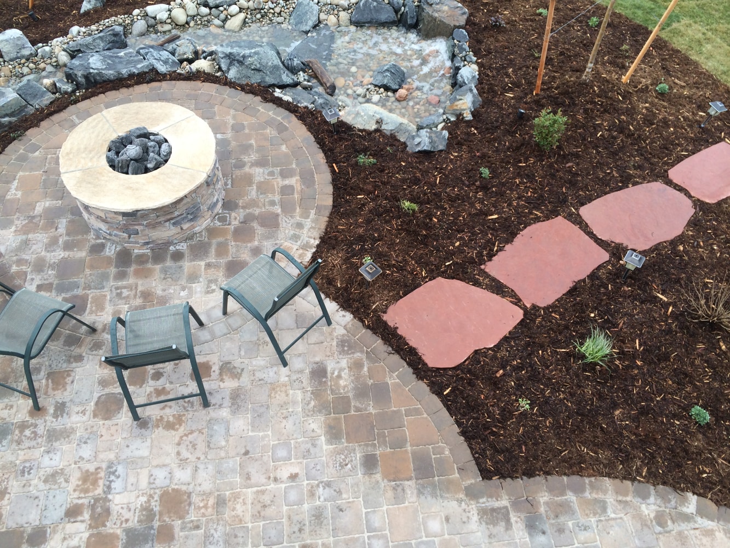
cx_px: 365
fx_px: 633
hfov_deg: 60.0
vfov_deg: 46.8
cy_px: 274
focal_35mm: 30
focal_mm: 4.12
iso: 32
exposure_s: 1/456
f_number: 2.2
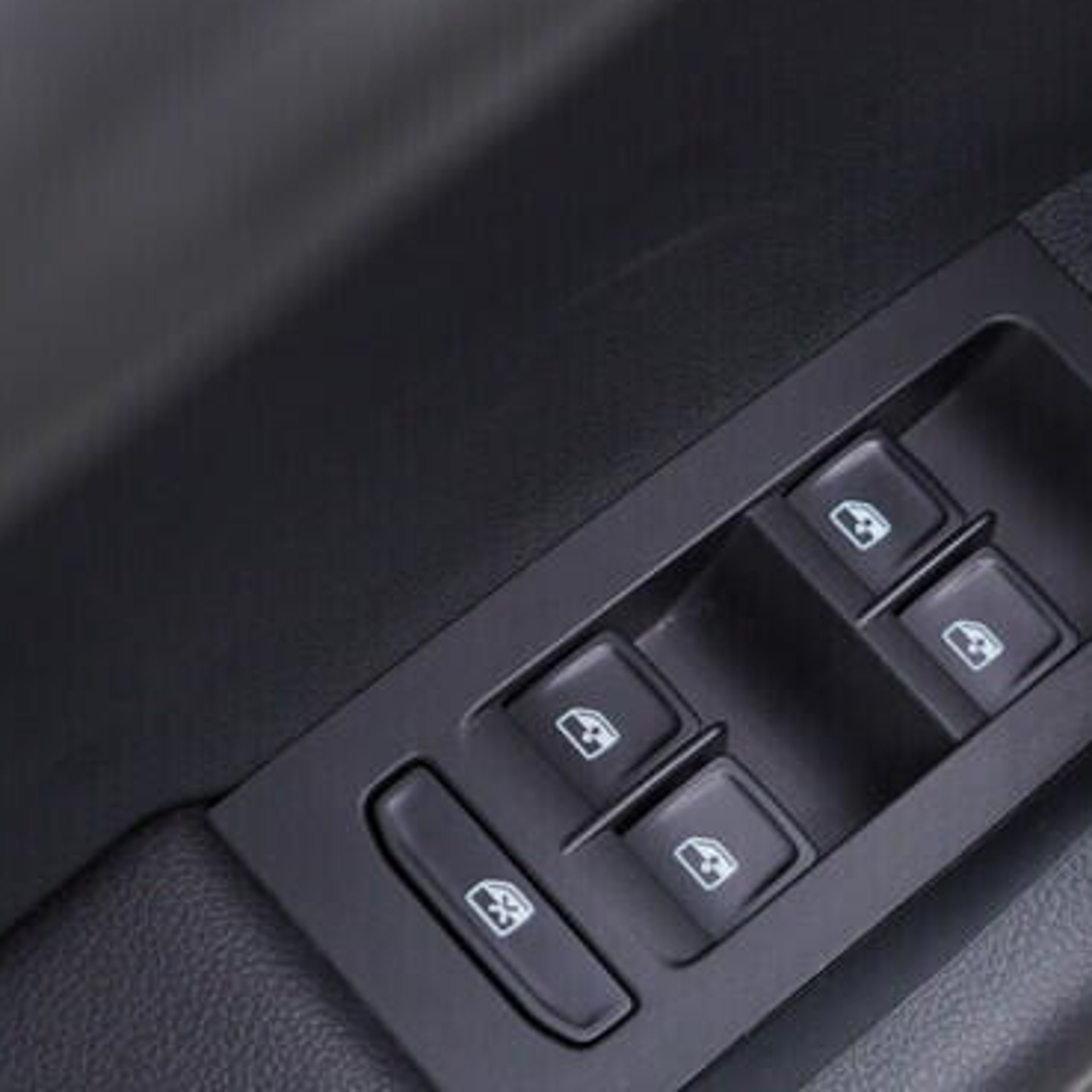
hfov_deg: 20.1
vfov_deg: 20.4
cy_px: 611
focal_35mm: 85
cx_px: 938
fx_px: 3034
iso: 125
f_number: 2.8
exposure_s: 1/40
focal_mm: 24
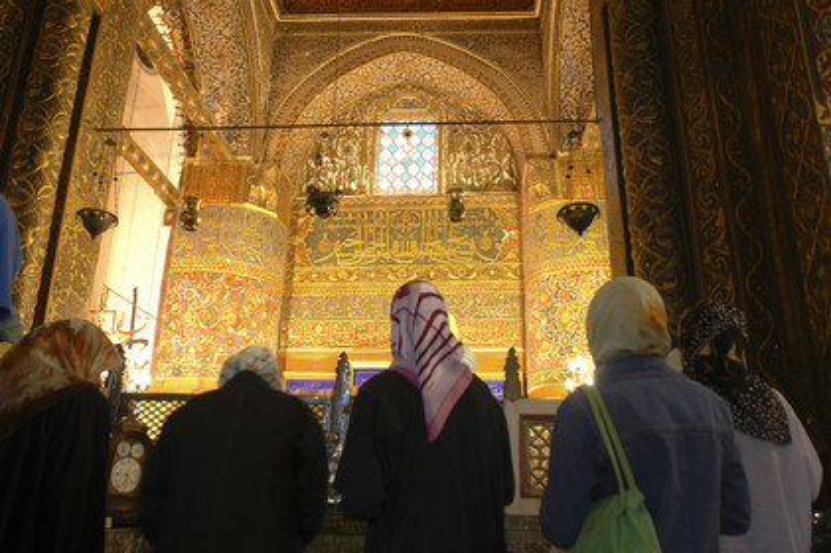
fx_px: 692
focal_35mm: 30
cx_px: 416
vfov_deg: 43.5
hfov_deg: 62.0
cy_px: 276
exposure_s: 1/10
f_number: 3.2
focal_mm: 20
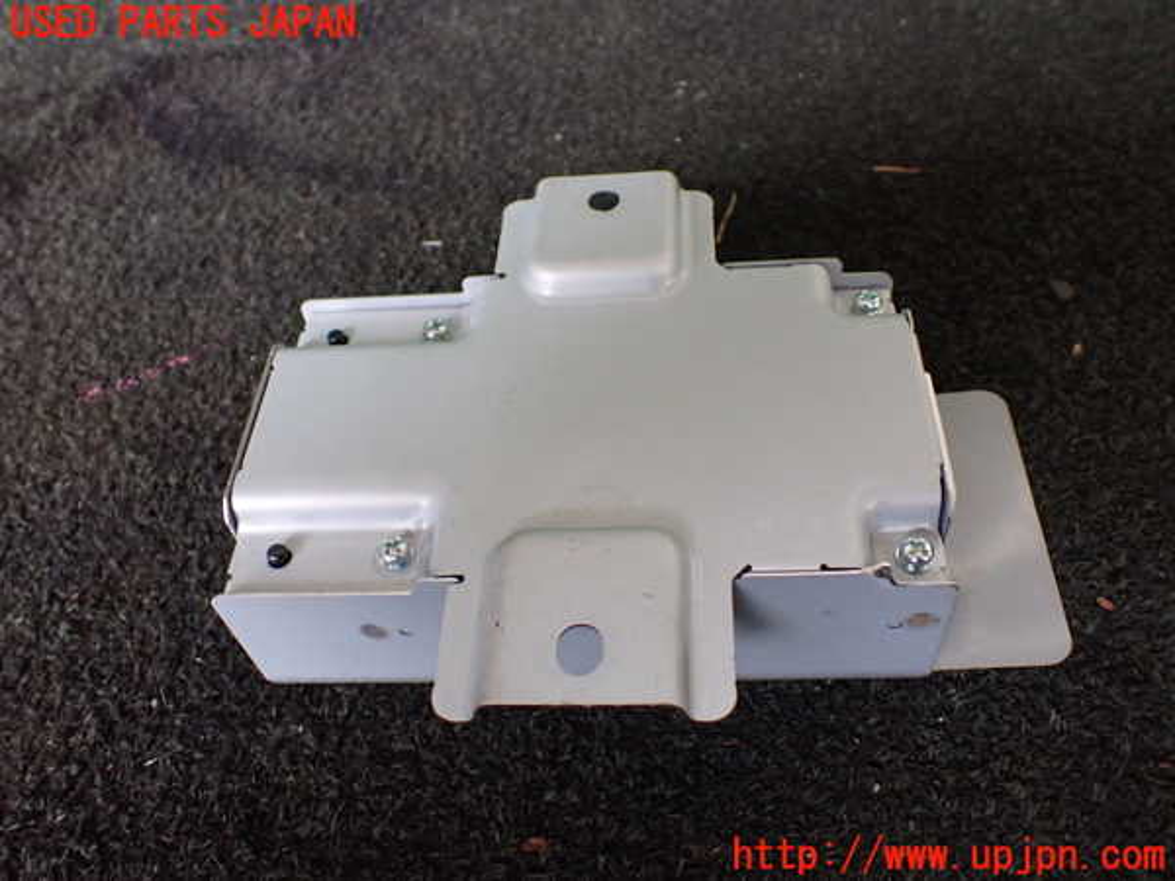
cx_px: 588
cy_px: 440
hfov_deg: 60.0
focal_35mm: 30
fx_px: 1018
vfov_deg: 46.8
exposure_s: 1/125
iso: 640
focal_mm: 5.4
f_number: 2.3
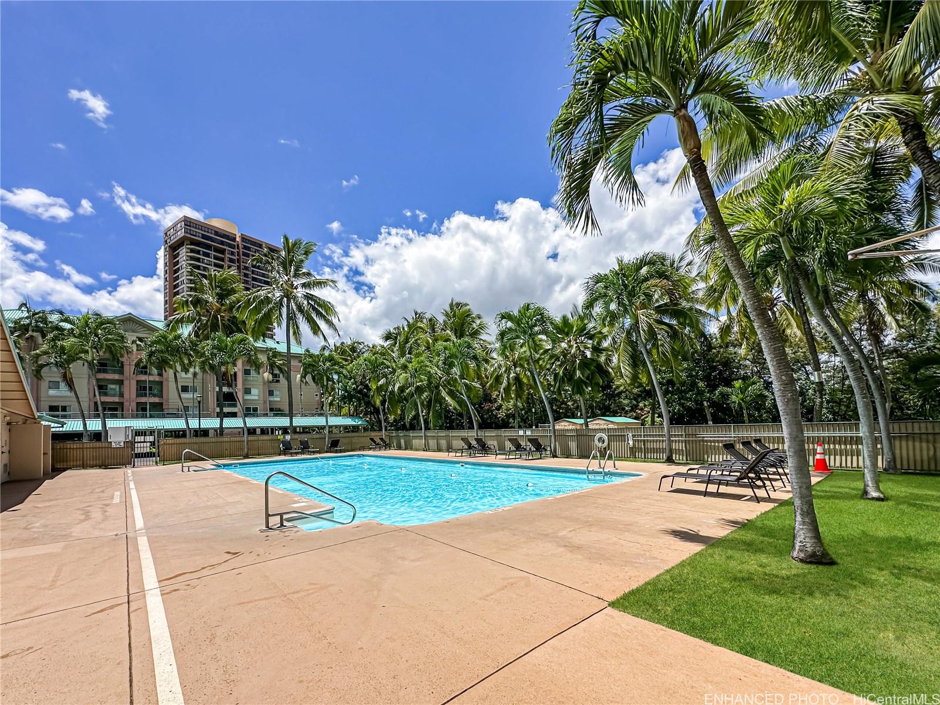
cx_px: 470
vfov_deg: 85.7
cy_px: 352
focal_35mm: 14
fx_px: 380
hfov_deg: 102.1
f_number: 2.2
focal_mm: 2.22
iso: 50
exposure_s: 1/3000
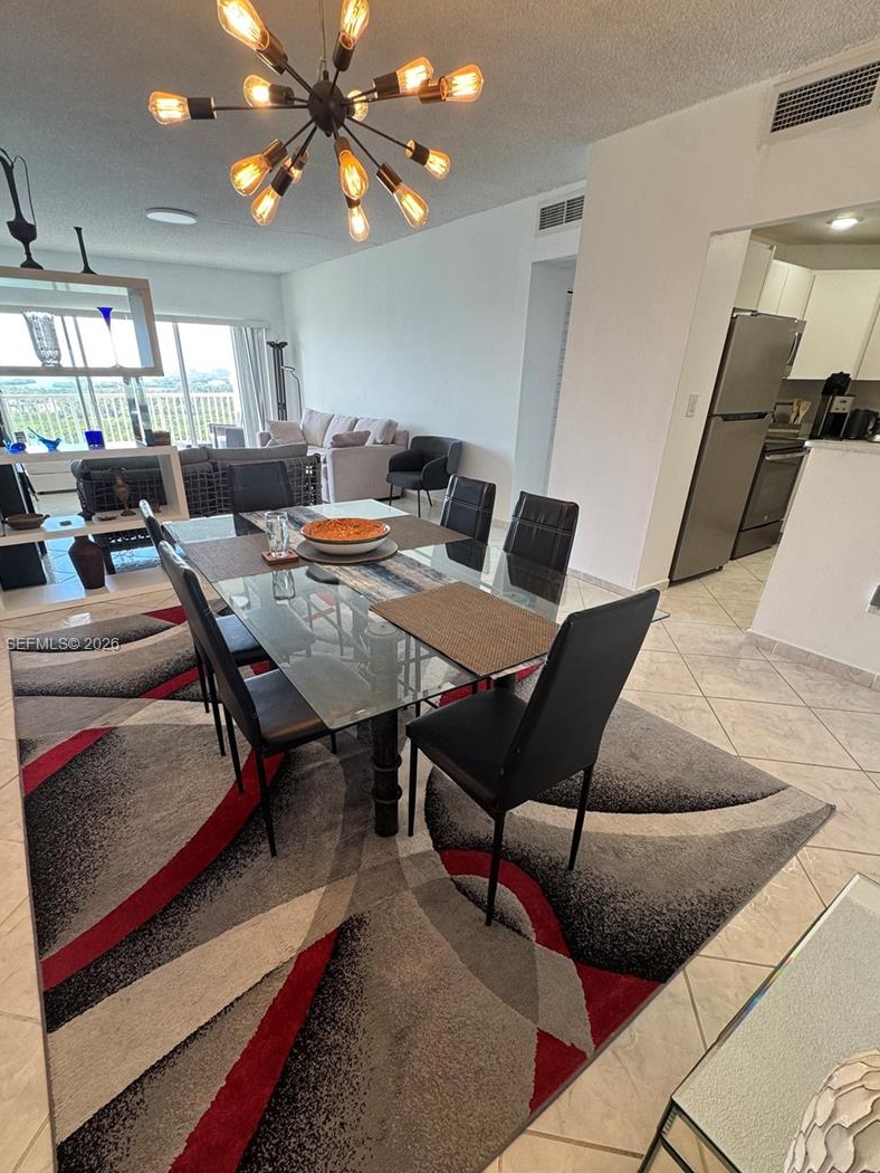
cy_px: 646
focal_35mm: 16
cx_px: 415
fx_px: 542
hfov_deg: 78.1
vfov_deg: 94.2
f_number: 2.2
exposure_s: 1/120
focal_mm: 2.22
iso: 125
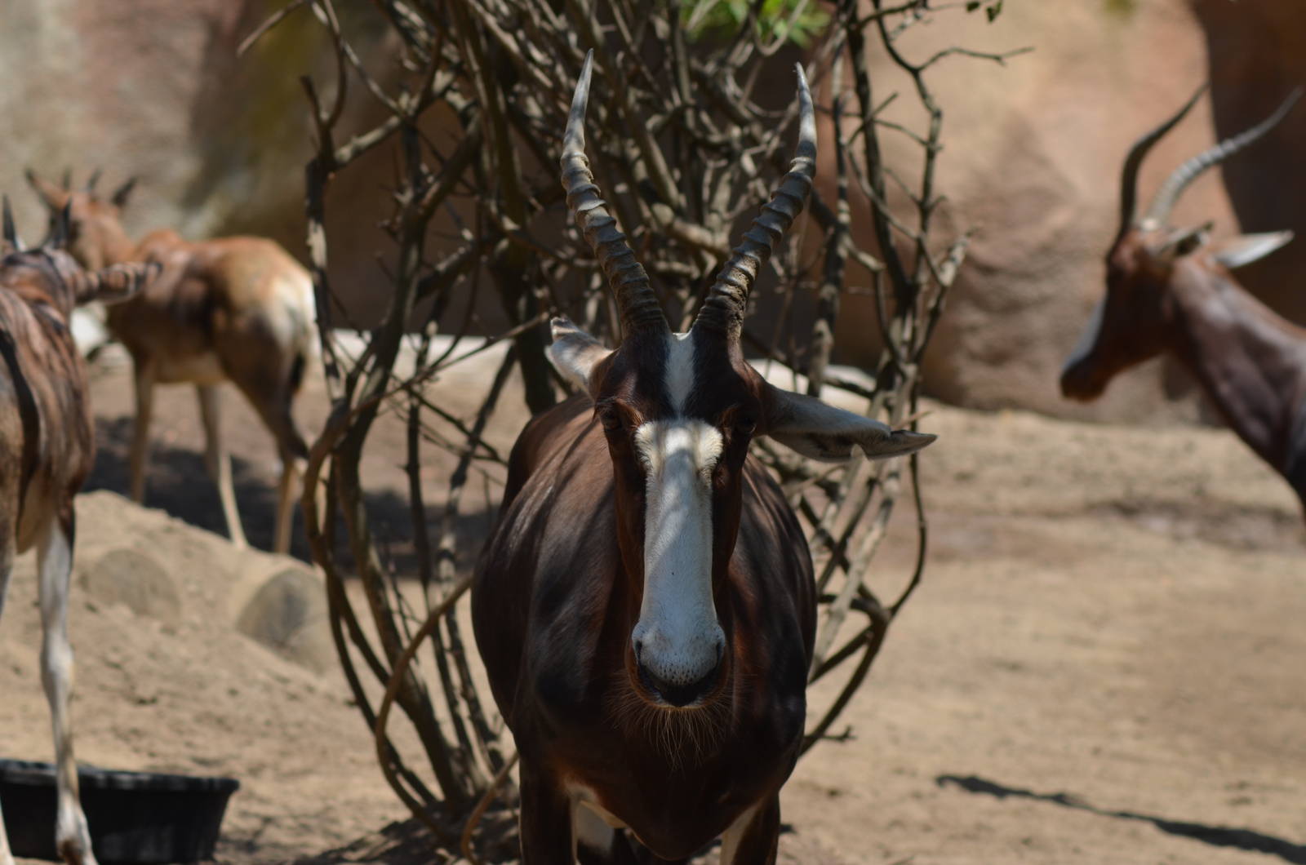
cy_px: 432
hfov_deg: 13.7
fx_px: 5431
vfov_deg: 9.1
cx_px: 653
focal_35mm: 150
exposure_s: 1/640
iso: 200
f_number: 6.3
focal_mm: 100
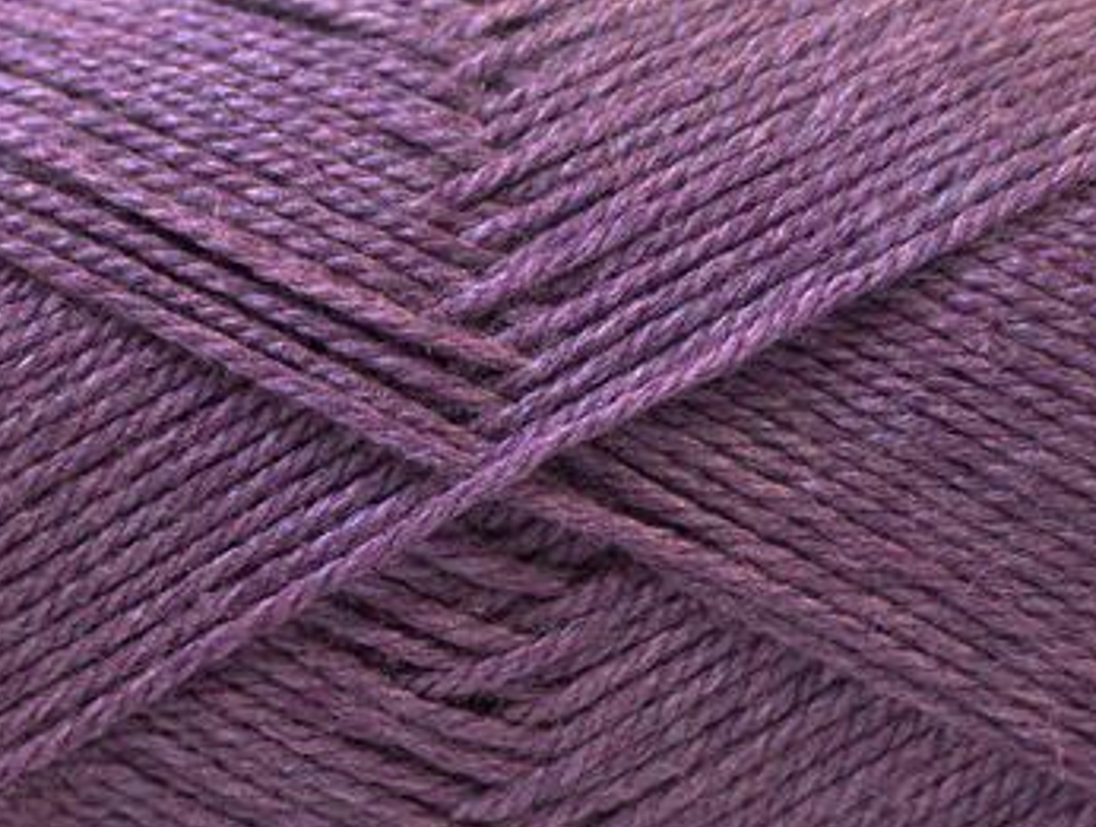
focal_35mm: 134
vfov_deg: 11.1
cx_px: 507
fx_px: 4252
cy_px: 464
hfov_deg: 14.7
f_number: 3
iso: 200
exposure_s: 1/15.1
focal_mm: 23.76
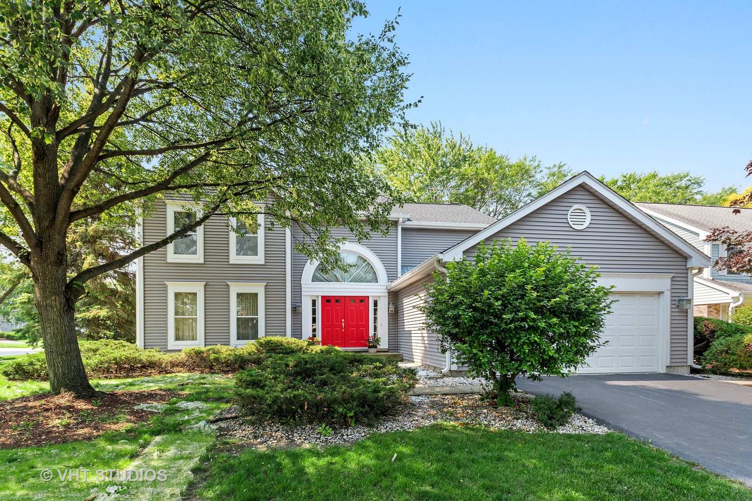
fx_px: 376
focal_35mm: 18
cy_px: 250
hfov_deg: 90.0
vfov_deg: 67.4
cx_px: 376
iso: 200
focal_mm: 18
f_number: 9
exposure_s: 1/125
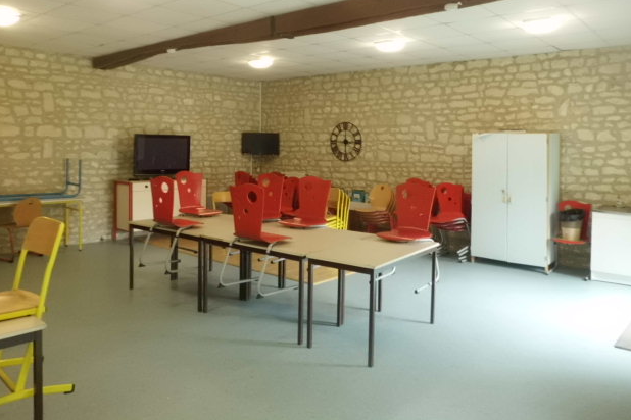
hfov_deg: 65.5
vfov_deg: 46.2
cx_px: 306
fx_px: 491
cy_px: 176
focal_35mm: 28
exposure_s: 1/15
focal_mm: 4.6
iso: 400
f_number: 3.2
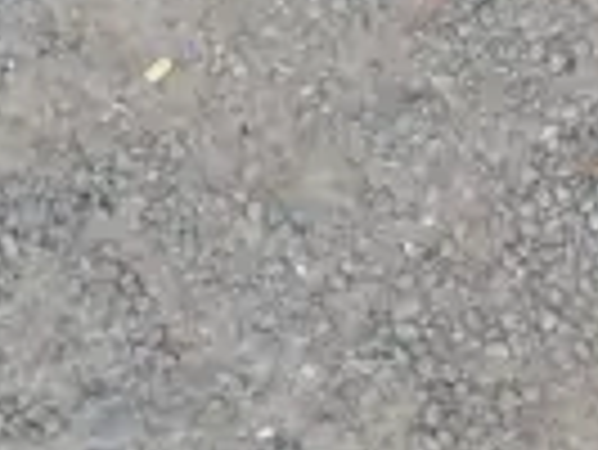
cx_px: 594
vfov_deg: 6.4
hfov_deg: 9.1
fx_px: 3735
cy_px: -785
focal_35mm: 216
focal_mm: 14
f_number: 3.5
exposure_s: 1/125
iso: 200
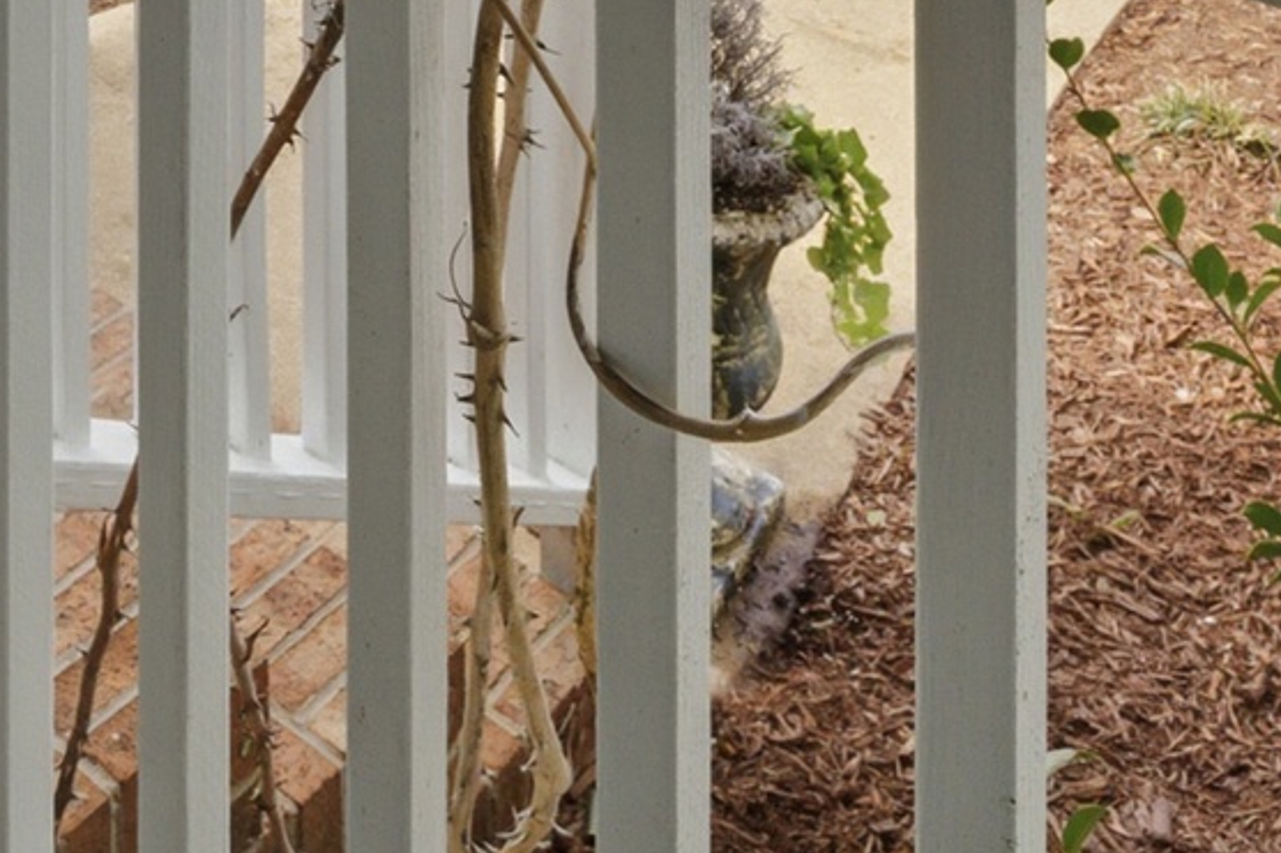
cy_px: -986
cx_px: 147
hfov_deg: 34.9
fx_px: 1920
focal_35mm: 54
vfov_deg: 16.6
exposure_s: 1/1600
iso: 250
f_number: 9
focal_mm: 12
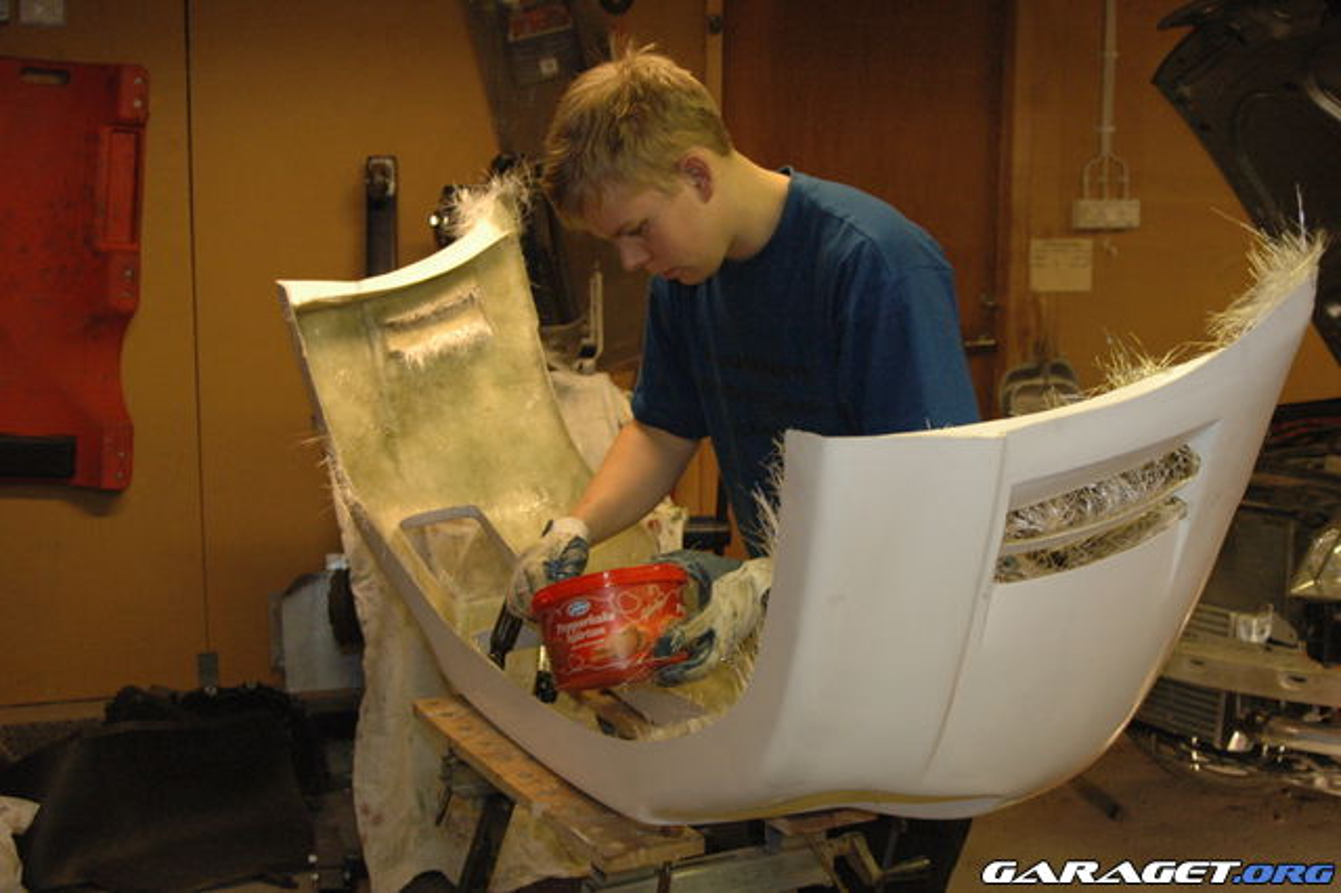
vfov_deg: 28.0
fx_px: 1787
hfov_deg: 41.1
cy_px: 446
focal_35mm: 48
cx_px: 670
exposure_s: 1/80
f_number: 4.5
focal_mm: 32
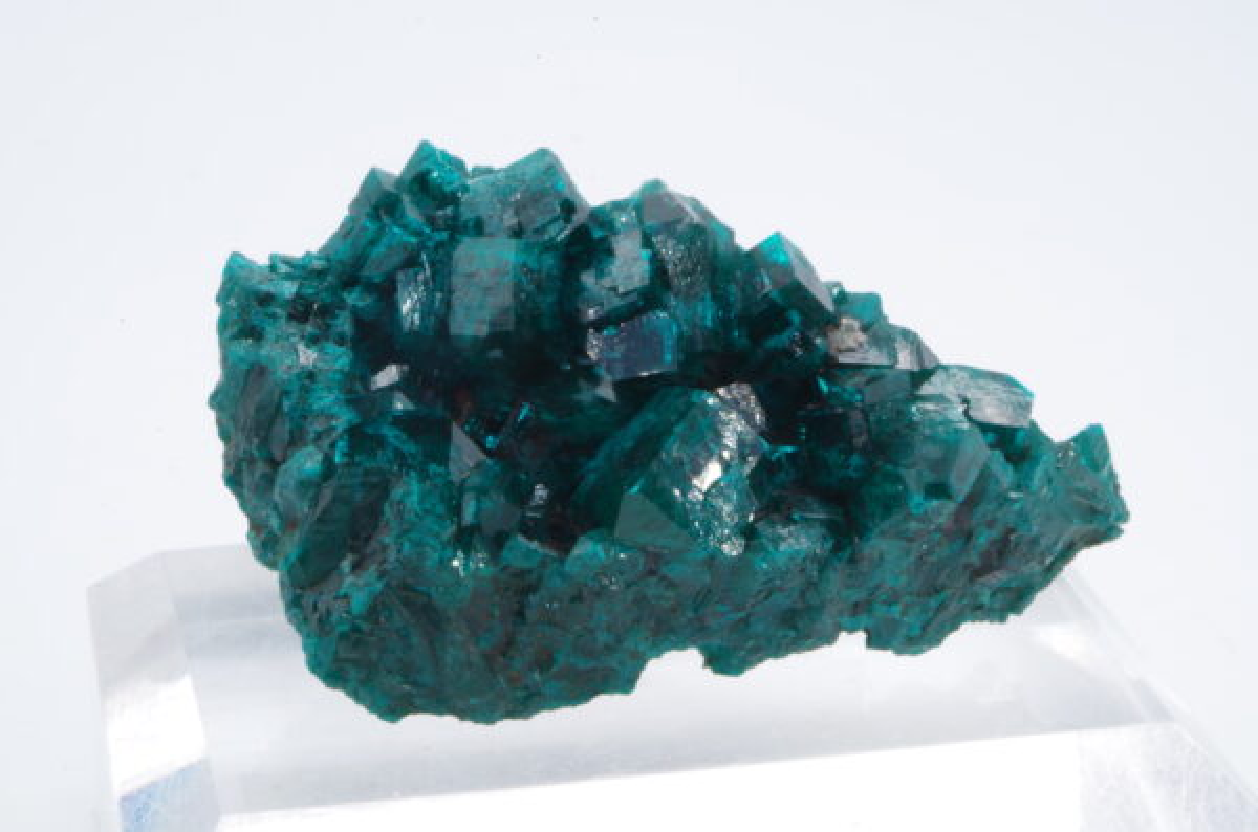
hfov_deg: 24.8
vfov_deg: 16.6
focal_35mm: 82
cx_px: 629
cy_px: 416
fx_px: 2859
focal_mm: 55
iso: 100
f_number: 6.3
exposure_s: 1/1.25
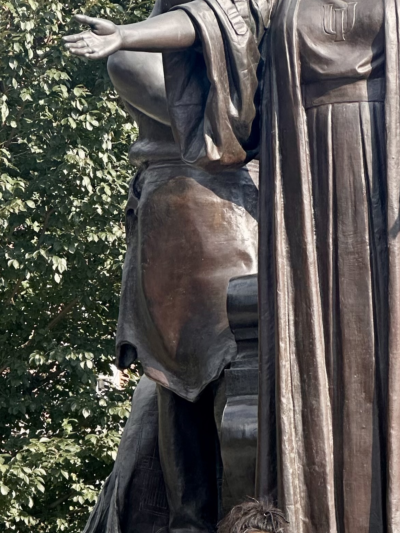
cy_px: 276
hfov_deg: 10.3
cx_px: 343
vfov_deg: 13.8
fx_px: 2203
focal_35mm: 143
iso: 32
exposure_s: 1/332
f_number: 2.8
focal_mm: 9
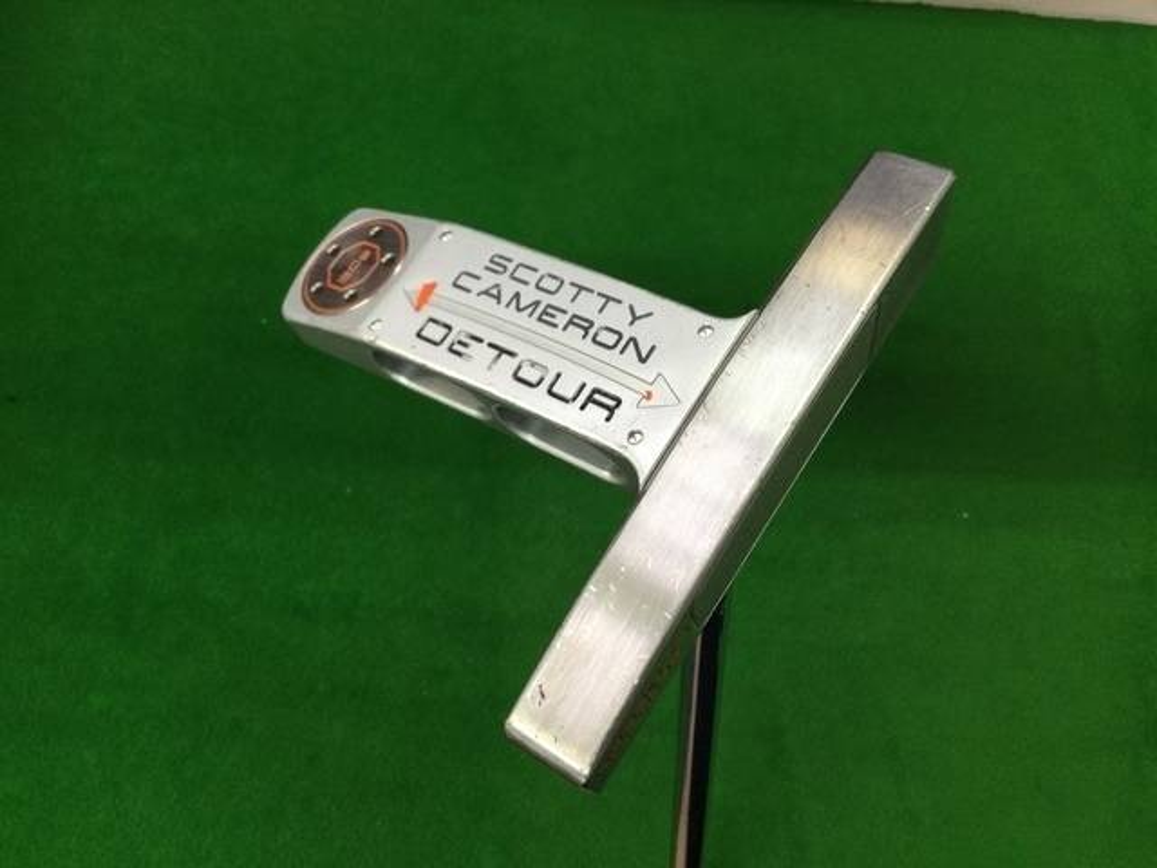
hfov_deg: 58.4
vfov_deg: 45.4
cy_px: 434
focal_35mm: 31
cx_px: 578
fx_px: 1036
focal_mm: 3.3
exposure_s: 1/30
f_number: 2.4
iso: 64
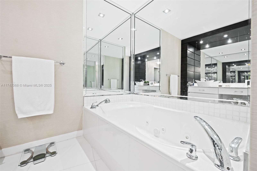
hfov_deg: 100.5
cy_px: 86
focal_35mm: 15
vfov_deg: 77.2
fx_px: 107
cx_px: 128
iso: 200
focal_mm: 15
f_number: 8
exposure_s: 1/2
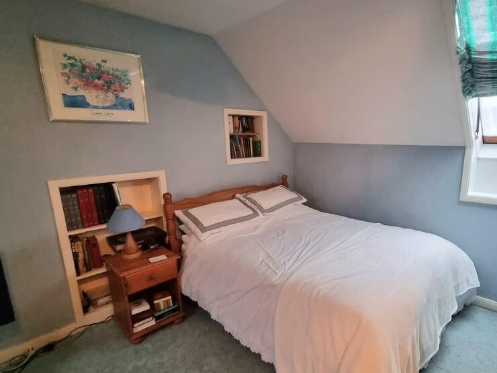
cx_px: 301
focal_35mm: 18
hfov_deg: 86.5
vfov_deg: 71.5
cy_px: 200
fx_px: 258
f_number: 2.2
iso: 640
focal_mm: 2.2
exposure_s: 1/25
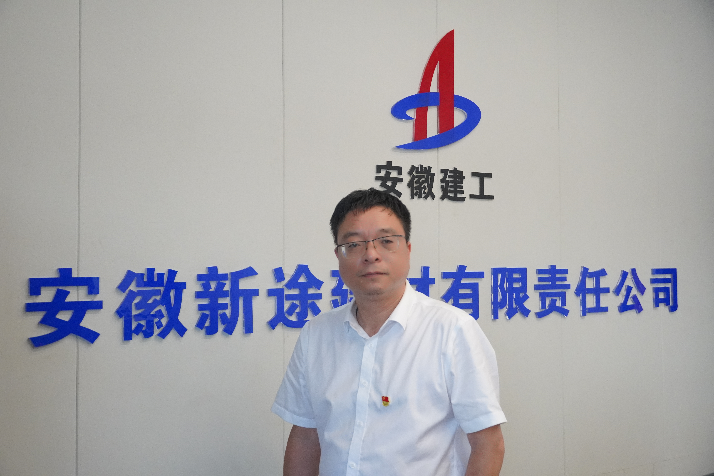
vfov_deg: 30.8
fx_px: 863
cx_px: 357
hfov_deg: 45.0
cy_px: 238
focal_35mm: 44
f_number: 4.5
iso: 3200
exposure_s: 1/160
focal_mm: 29
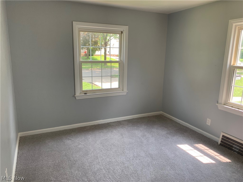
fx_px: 183
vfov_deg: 53.1
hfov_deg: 67.3
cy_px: 91
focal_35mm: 26
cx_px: 122
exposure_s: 1/121
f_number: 1.8
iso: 64
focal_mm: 4.25
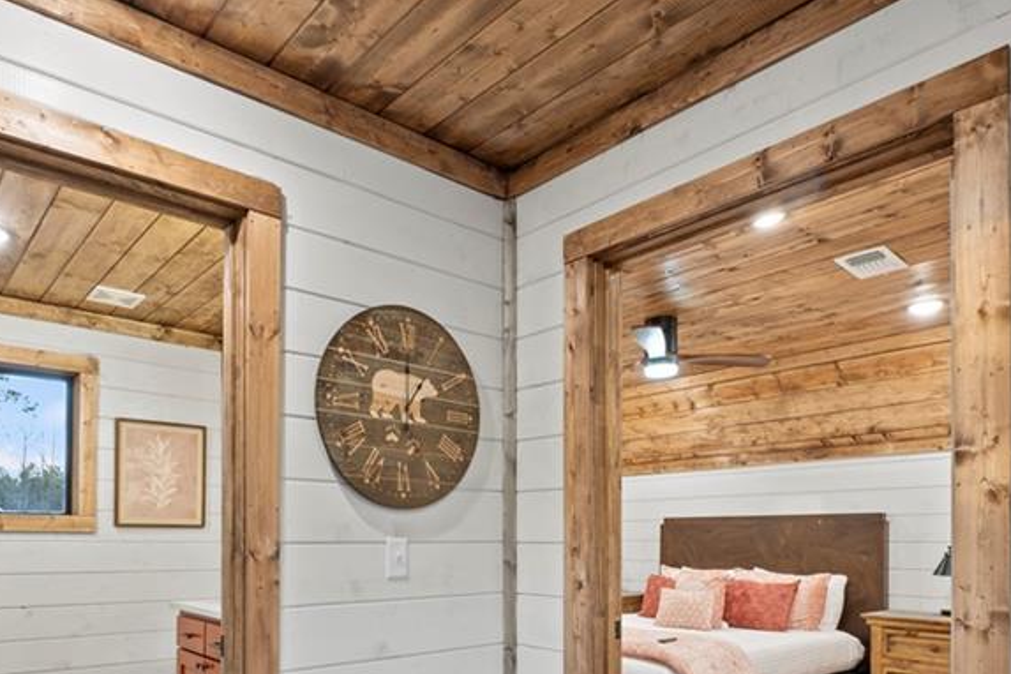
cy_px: 513
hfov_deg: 71.2
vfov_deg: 49.1
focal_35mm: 25
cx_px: 439
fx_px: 702
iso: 250
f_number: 9
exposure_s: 1/1.25
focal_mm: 14
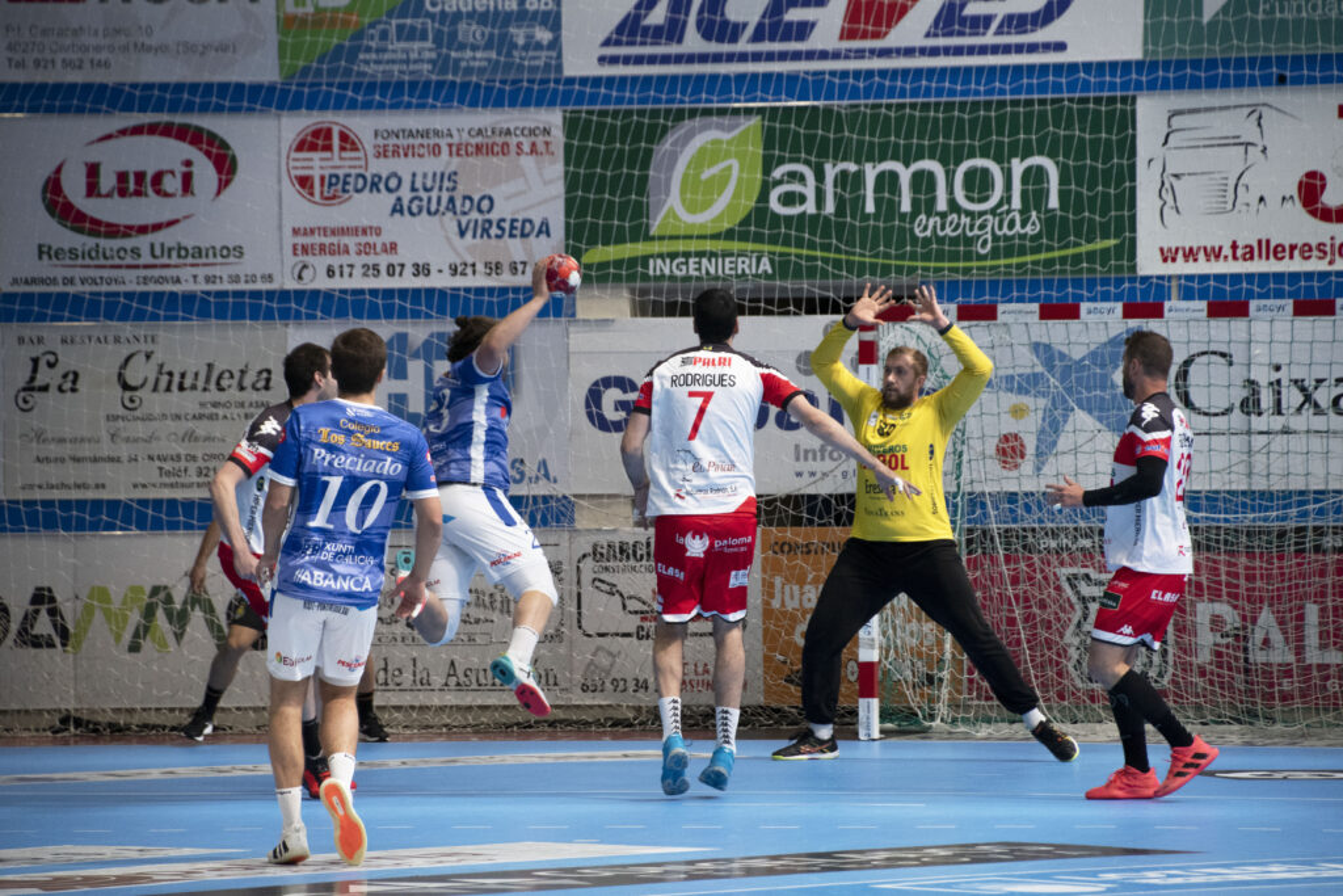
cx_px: 672
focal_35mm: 232
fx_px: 8656
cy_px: 448
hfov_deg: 8.9
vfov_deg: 5.9
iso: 1600
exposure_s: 1/1000
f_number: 6
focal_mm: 155
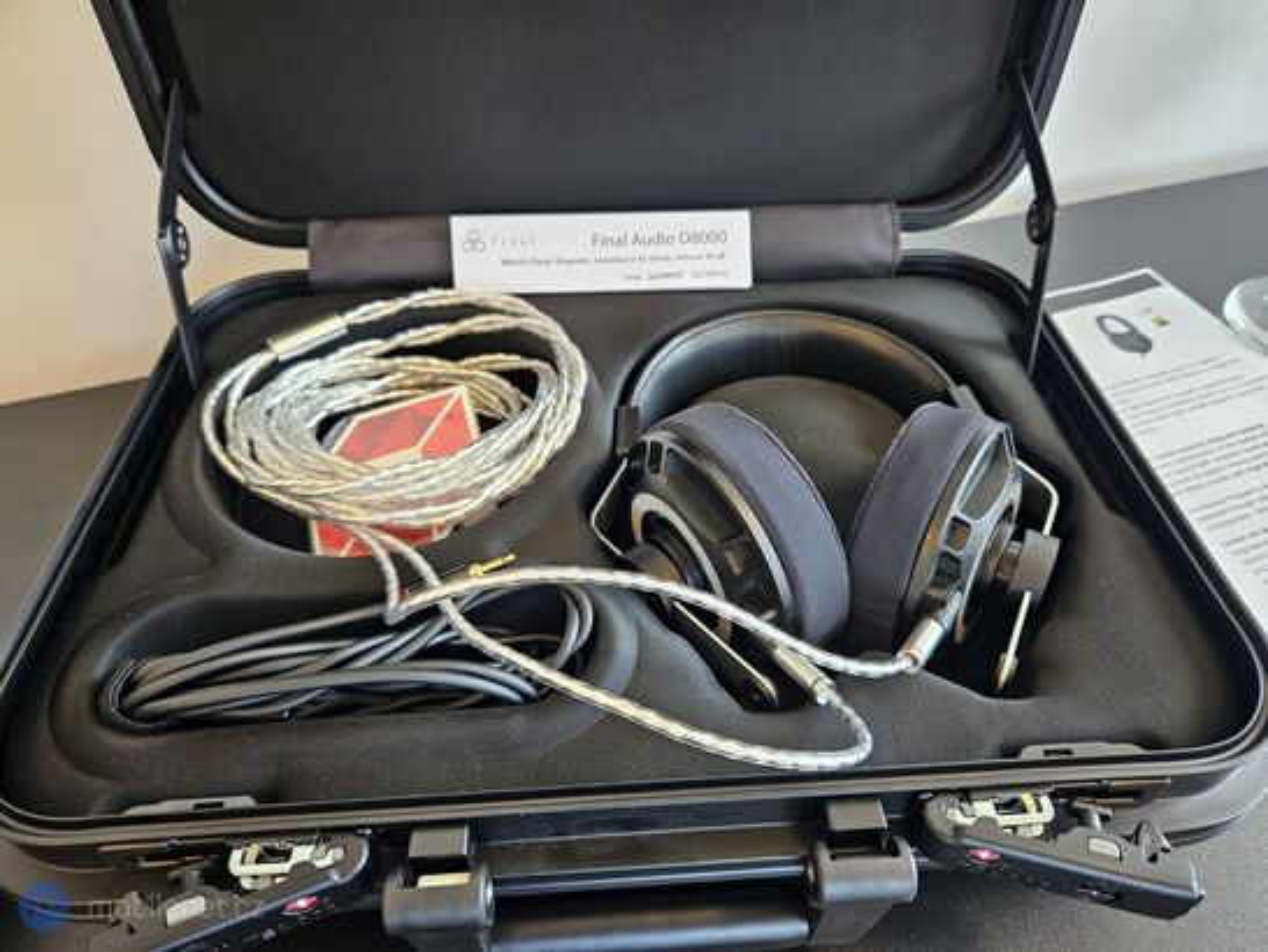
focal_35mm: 23
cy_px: 476
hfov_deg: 73.9
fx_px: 843
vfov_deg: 58.9
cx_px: 634
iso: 400
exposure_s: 1/142
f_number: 1.8
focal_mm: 5.4
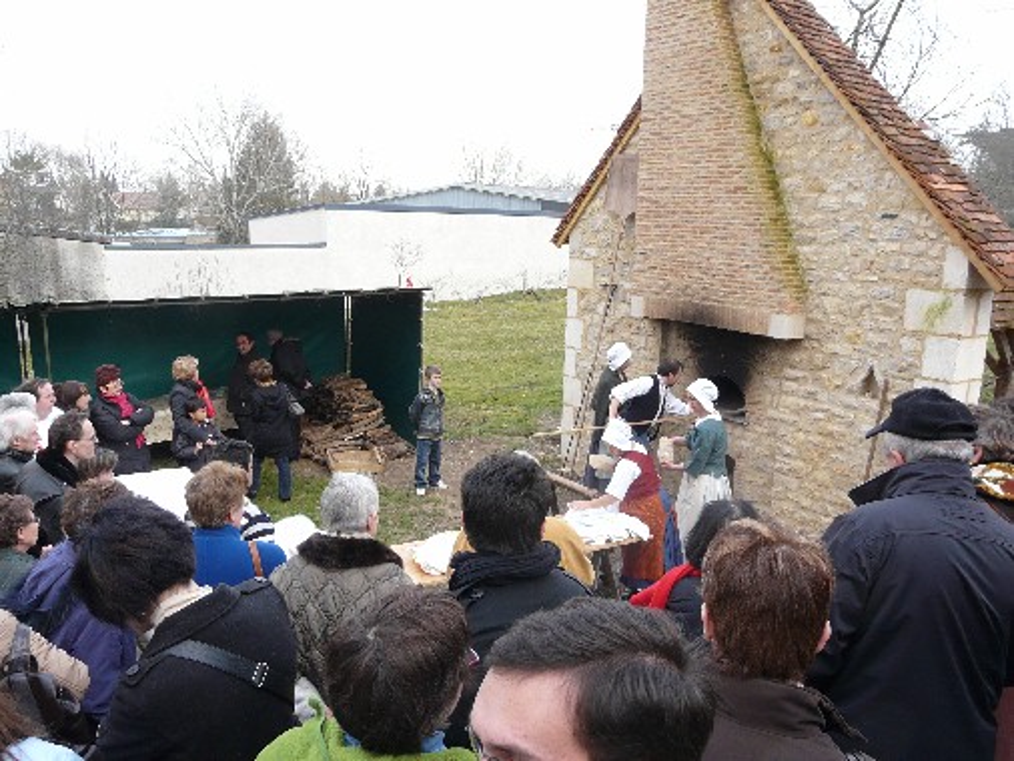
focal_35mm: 28
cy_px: 380
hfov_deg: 63.4
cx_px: 507
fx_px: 821
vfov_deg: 49.8
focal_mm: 4.6
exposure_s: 1/100
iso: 100
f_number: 3.2
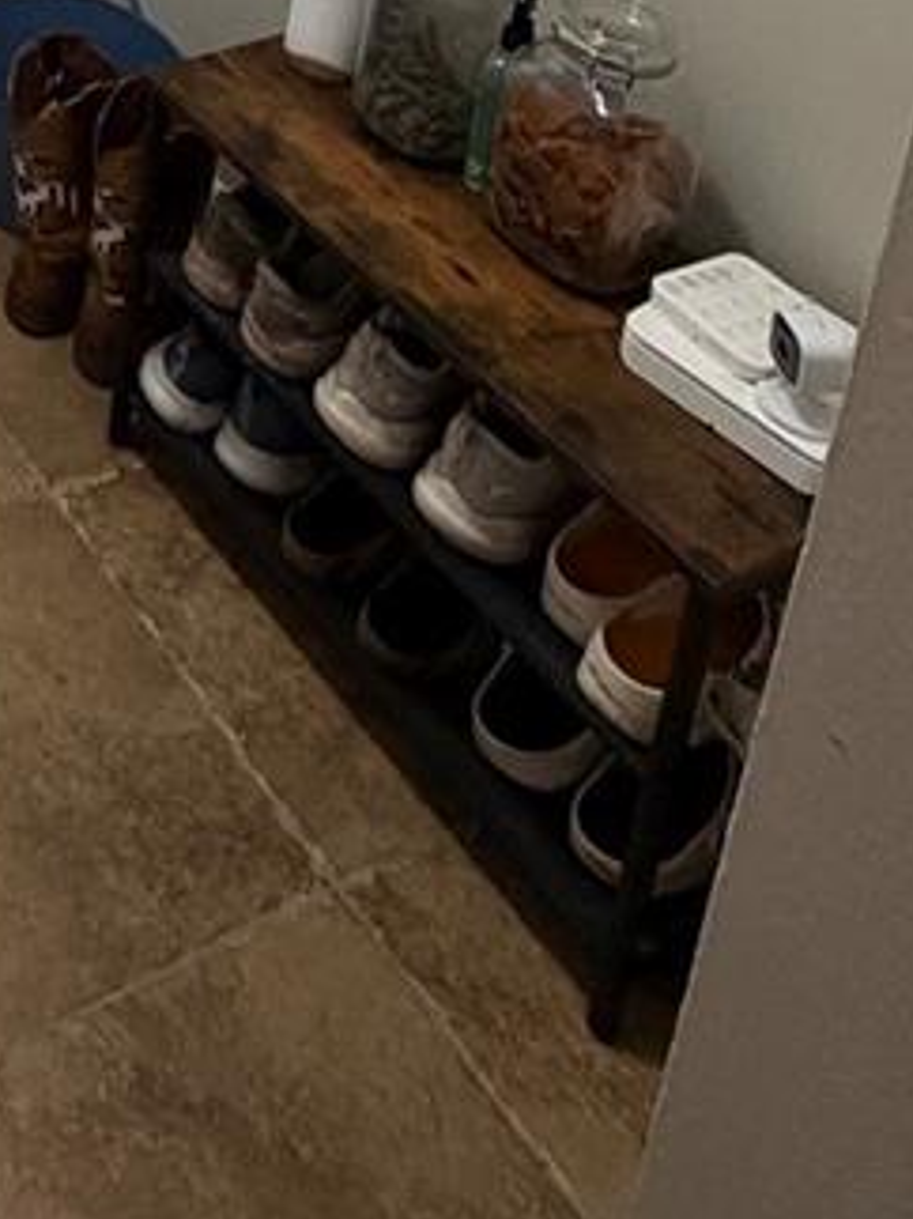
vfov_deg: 26.8
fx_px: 1830
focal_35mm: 52
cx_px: -347
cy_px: -589
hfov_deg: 23.8
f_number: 2.2
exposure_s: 1/60
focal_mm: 2.22
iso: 400
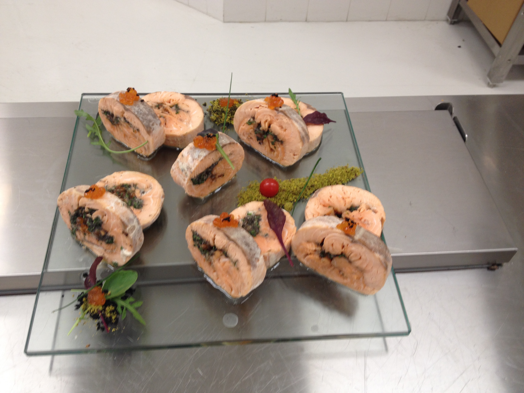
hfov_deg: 52.6
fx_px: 530
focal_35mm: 35
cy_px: 196
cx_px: 262
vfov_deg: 40.7
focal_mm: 4.28
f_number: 2.4
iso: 50
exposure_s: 1/20
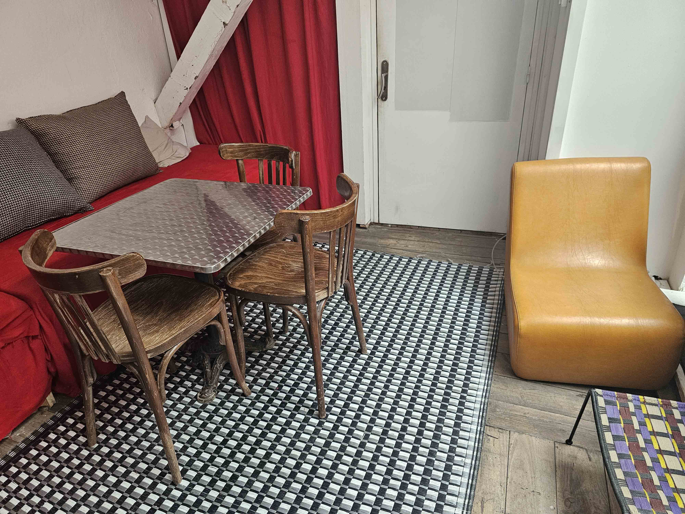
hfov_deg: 73.9
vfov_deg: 58.9
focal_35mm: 23
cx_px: 342
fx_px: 455
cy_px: 257
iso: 500
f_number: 1.7
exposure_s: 1/100
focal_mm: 6.3
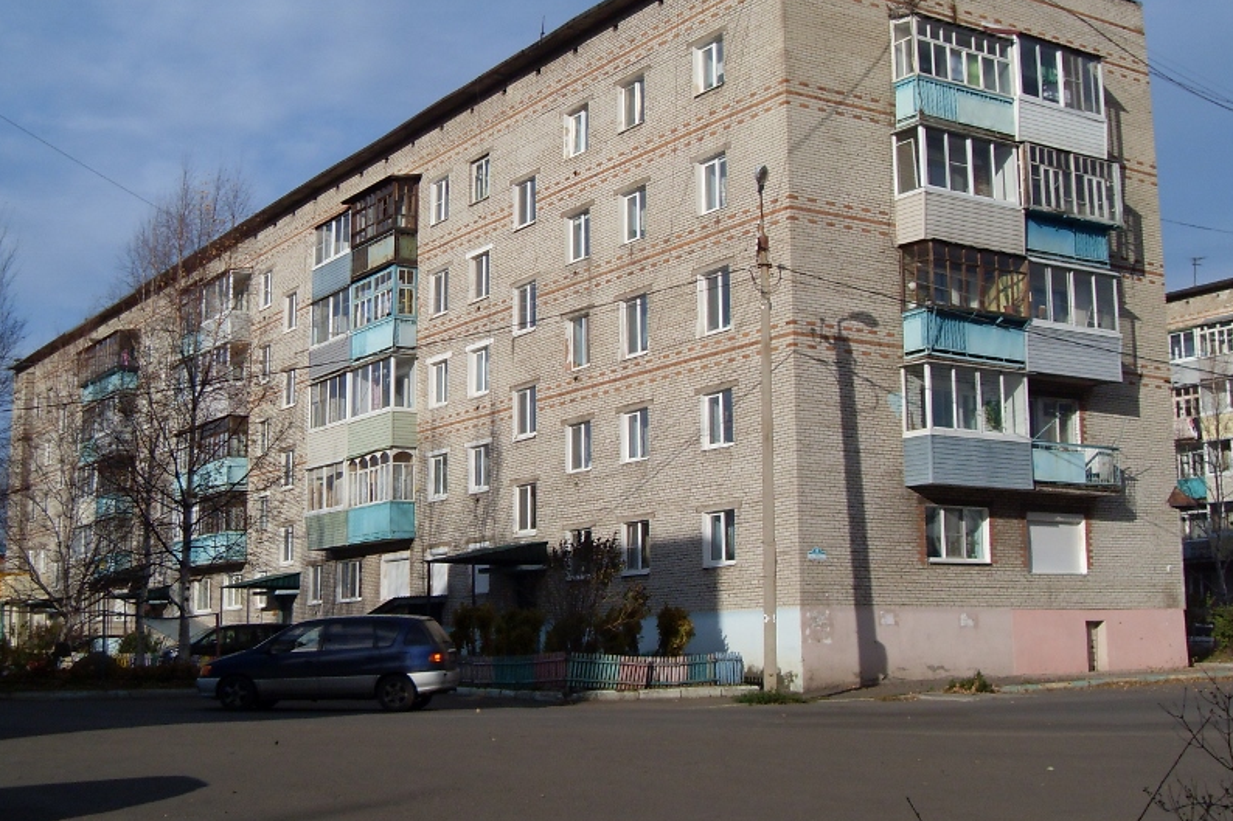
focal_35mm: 48
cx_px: 581
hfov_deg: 41.1
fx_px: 1644
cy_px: 373
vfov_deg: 28.0
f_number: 7
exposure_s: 1/500
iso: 80
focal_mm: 6.3
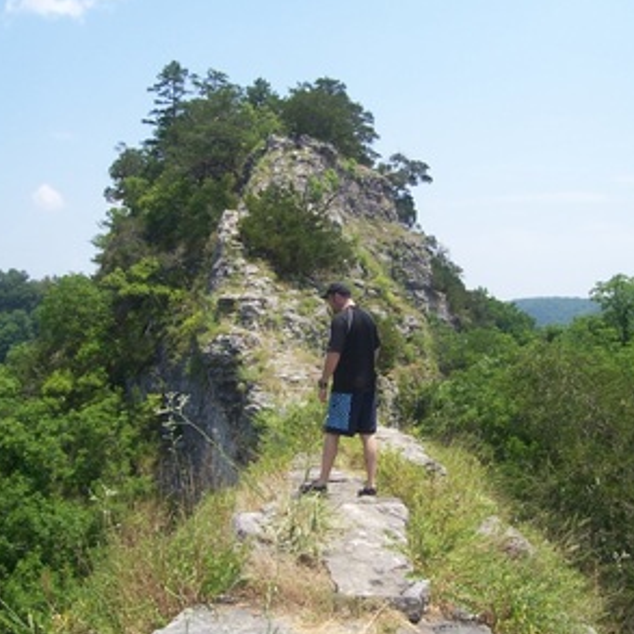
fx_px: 850
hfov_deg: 40.9
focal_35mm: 41
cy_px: 316
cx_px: 333
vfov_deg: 40.9
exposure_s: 1/350
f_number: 5.6
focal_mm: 5.6
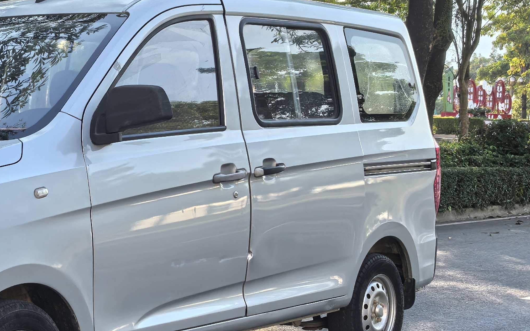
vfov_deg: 15.2
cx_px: 45
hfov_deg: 23.4
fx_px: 1242
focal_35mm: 86
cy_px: 179
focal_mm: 5.75
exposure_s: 1/1414
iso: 50
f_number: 2
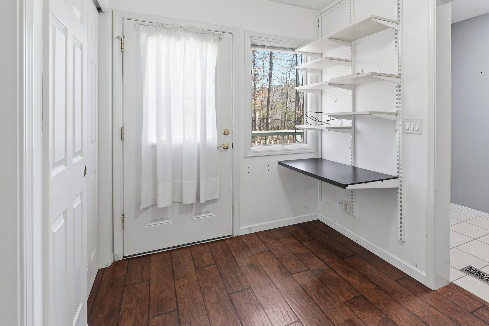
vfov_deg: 60.9
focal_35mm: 20
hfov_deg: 81.6
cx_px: 319
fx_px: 272
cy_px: 117
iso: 250
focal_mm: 10
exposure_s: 1/40
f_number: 9
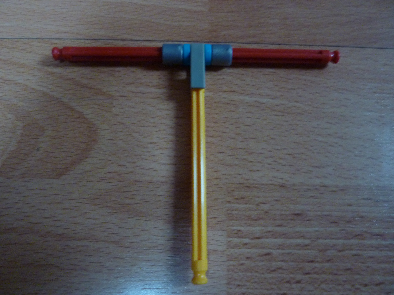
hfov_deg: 69.4
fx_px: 285
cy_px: 148
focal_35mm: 25
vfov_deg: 54.9
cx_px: 197
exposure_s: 1/8
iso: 400
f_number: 3.3
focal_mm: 4.1
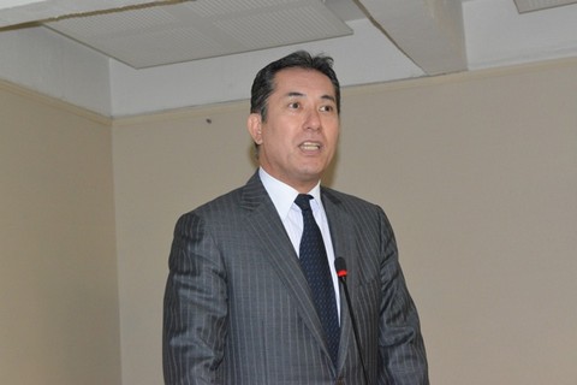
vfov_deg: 19.5
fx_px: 1122
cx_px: 288
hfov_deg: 28.8
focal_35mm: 70
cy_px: 192
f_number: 11
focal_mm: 70
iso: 6400
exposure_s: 1/80
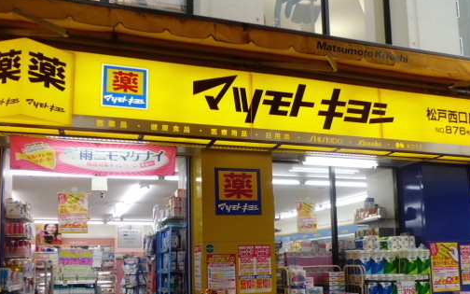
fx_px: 448
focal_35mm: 35
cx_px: 258
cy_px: 218
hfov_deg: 55.2
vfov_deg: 35.5
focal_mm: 4.7
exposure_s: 1/80
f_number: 2.8
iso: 100
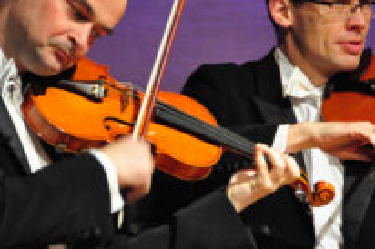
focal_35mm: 569
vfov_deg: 2.4
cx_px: 273
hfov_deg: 3.6
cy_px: 90
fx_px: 5922
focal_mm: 200
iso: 4000
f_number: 5.6
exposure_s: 1/50
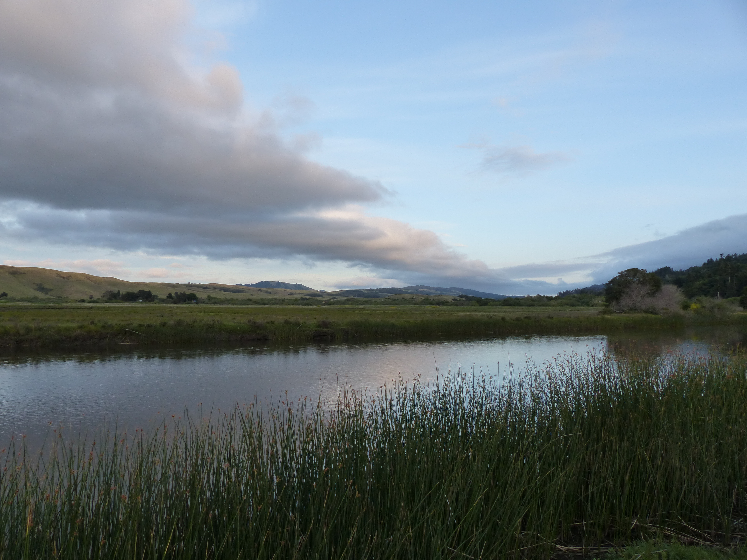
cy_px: 280
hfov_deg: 69.4
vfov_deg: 54.9
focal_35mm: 25
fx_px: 539
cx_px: 374
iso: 160
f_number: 4
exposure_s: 1/200
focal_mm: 4.5
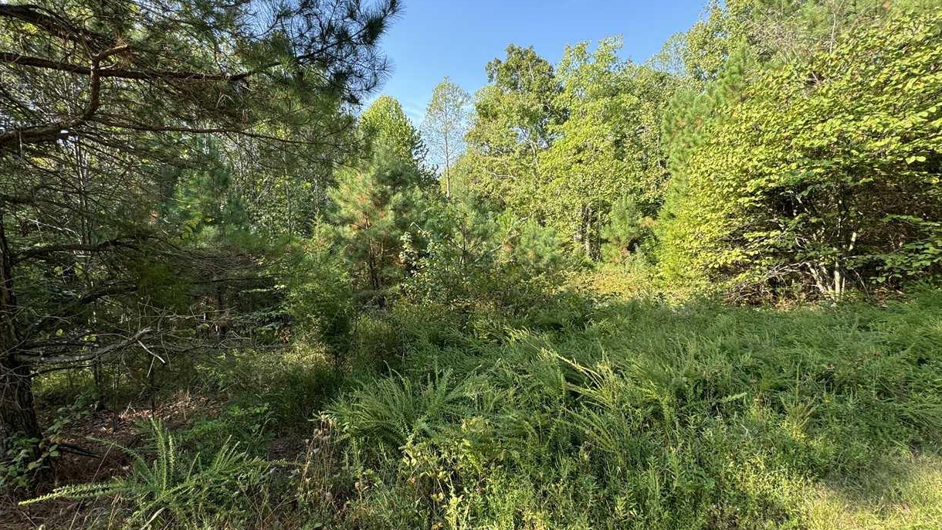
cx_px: 450
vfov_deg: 66.8
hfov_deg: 99.3
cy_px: 298
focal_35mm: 16
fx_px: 400
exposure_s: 1/236
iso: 40
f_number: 2.2
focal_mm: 2.22
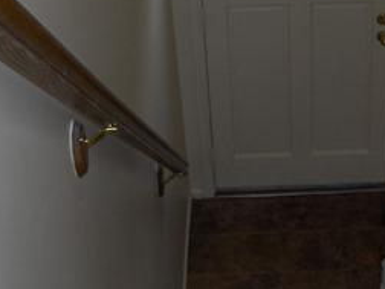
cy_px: 173
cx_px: 234
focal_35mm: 89
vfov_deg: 16.6
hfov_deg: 22.0
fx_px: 990
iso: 100
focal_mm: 5.8
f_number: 2.6
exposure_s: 1/60
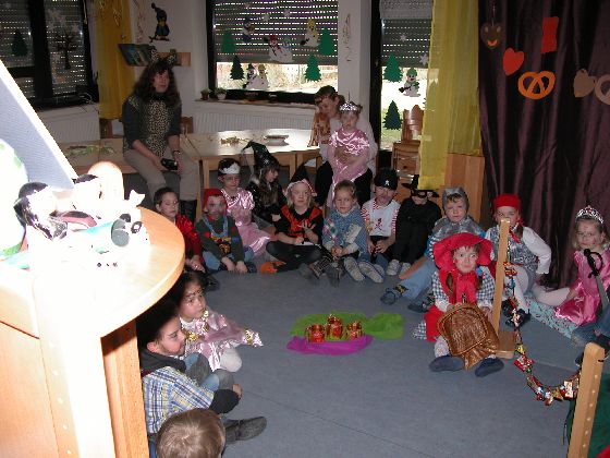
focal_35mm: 35
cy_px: 229
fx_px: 617
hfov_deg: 52.6
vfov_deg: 40.7
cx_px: 305
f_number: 2.8
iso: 100
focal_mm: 8.9
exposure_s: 1/60
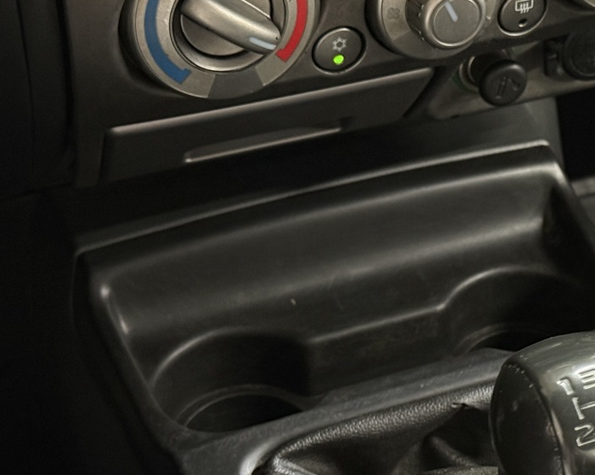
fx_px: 1707
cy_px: 280
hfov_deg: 19.4
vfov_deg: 15.8
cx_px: 530
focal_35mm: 97
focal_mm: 6.76
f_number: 1.78
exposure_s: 1/25
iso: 500
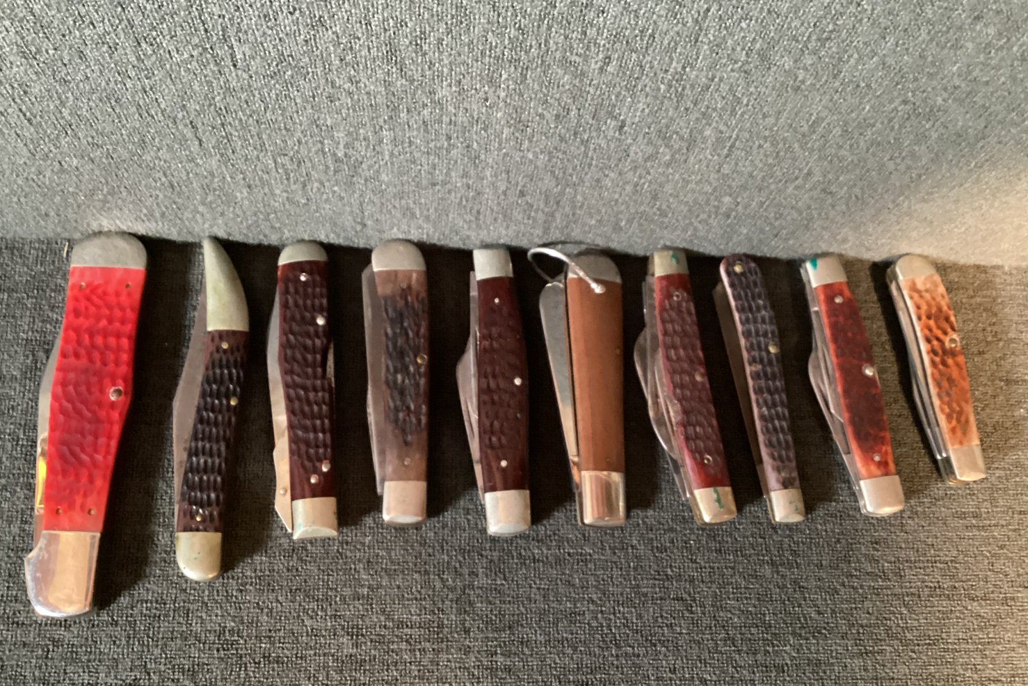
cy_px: 373
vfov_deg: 40.0
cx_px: 508
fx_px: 942
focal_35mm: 33
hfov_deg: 57.2
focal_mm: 3.3
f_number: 2.4
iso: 640
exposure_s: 1/20
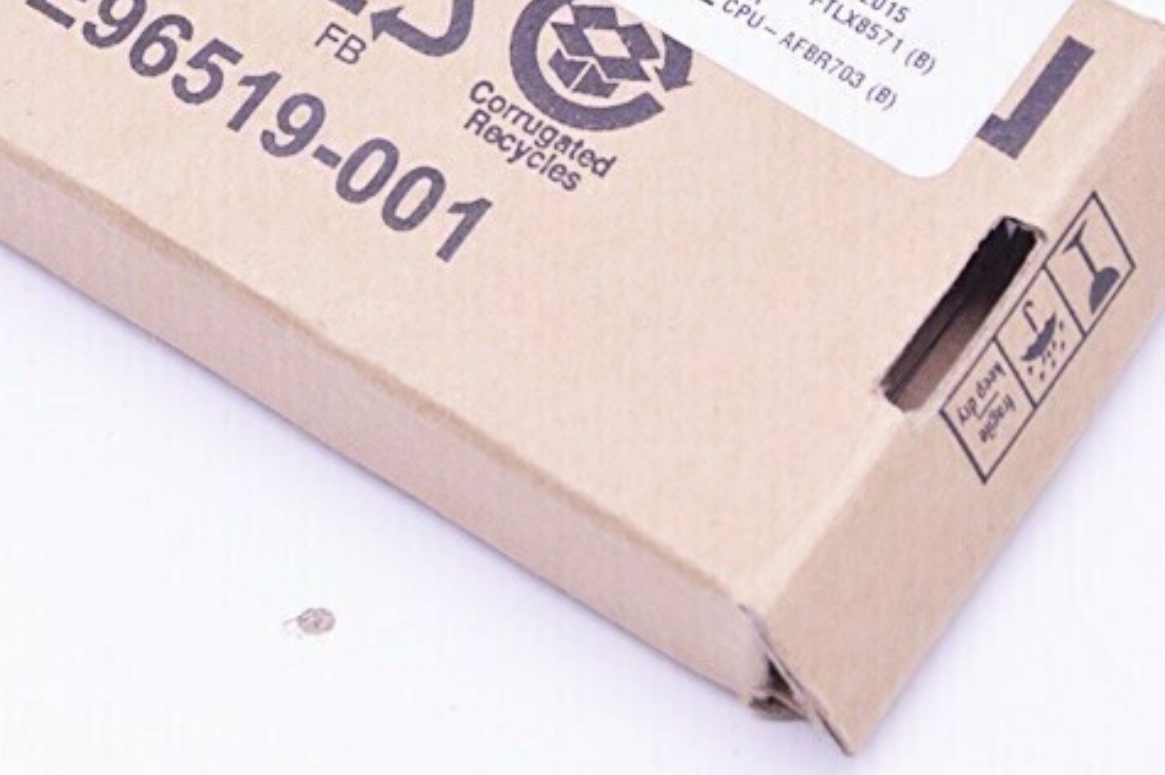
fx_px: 5050
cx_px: 314
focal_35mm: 156
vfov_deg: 8.8
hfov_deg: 13.1
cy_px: 109
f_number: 5.6
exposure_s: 1/160
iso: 400
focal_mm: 45
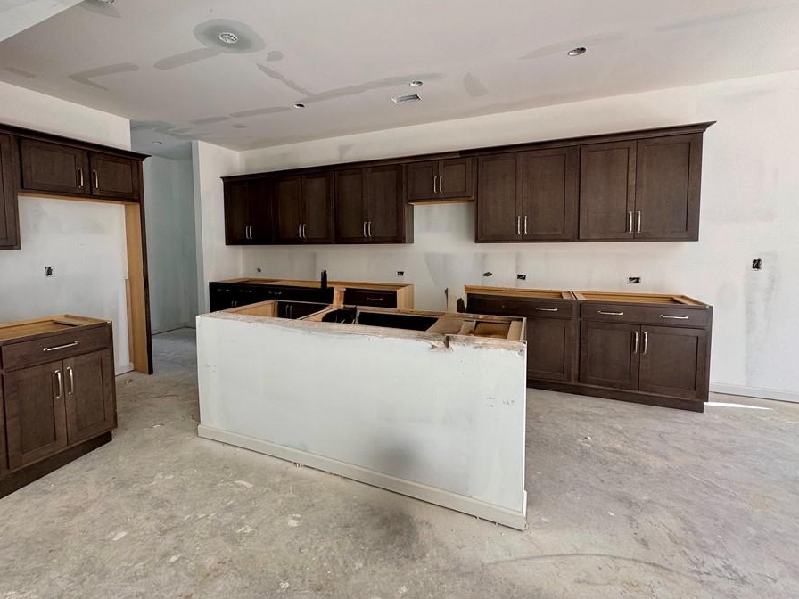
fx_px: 369
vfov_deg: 77.8
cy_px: 265
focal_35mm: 16
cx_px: 374
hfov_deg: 94.4
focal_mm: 2.22
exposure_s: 1/99
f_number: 2.2
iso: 64
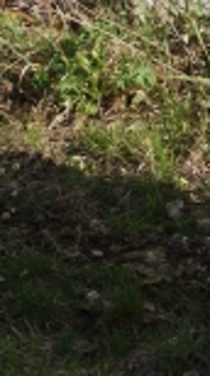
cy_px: 408
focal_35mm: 251
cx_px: 624
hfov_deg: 4.6
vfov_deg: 8.5
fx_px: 2498
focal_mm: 31
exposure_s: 1/160
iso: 100
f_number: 8
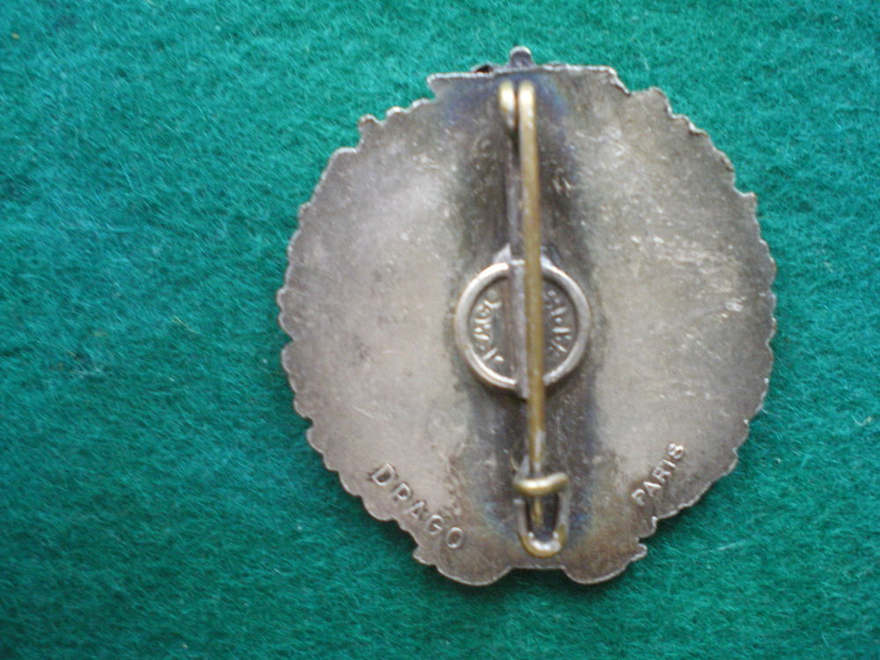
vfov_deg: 37.7
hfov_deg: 49.0
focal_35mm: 38
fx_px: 966
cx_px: 440
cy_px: 330
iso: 400
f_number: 3.1
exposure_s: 1/20
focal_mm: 6.3
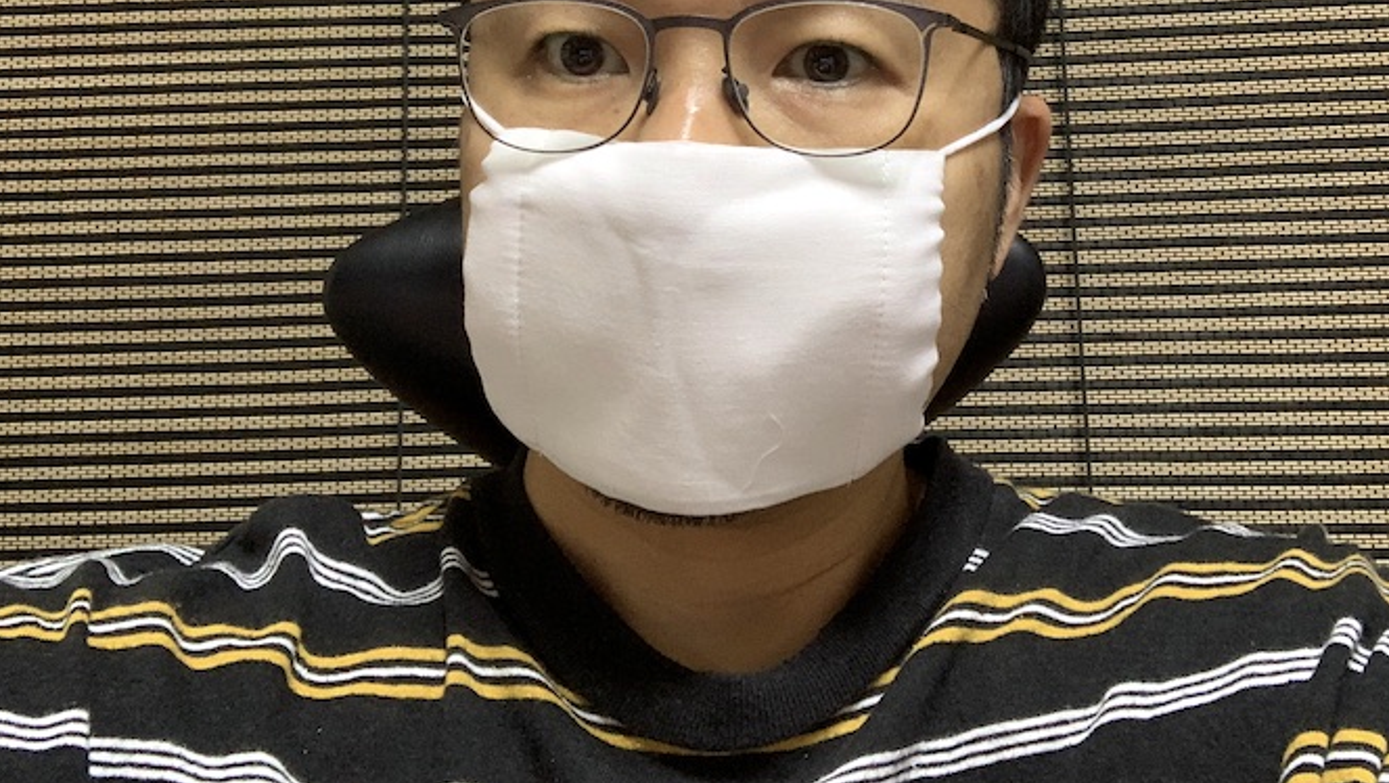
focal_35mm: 42
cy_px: 172
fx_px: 1547
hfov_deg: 48.3
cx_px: 745
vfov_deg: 27.9
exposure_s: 1/50
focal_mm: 2.87
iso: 160
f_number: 2.2
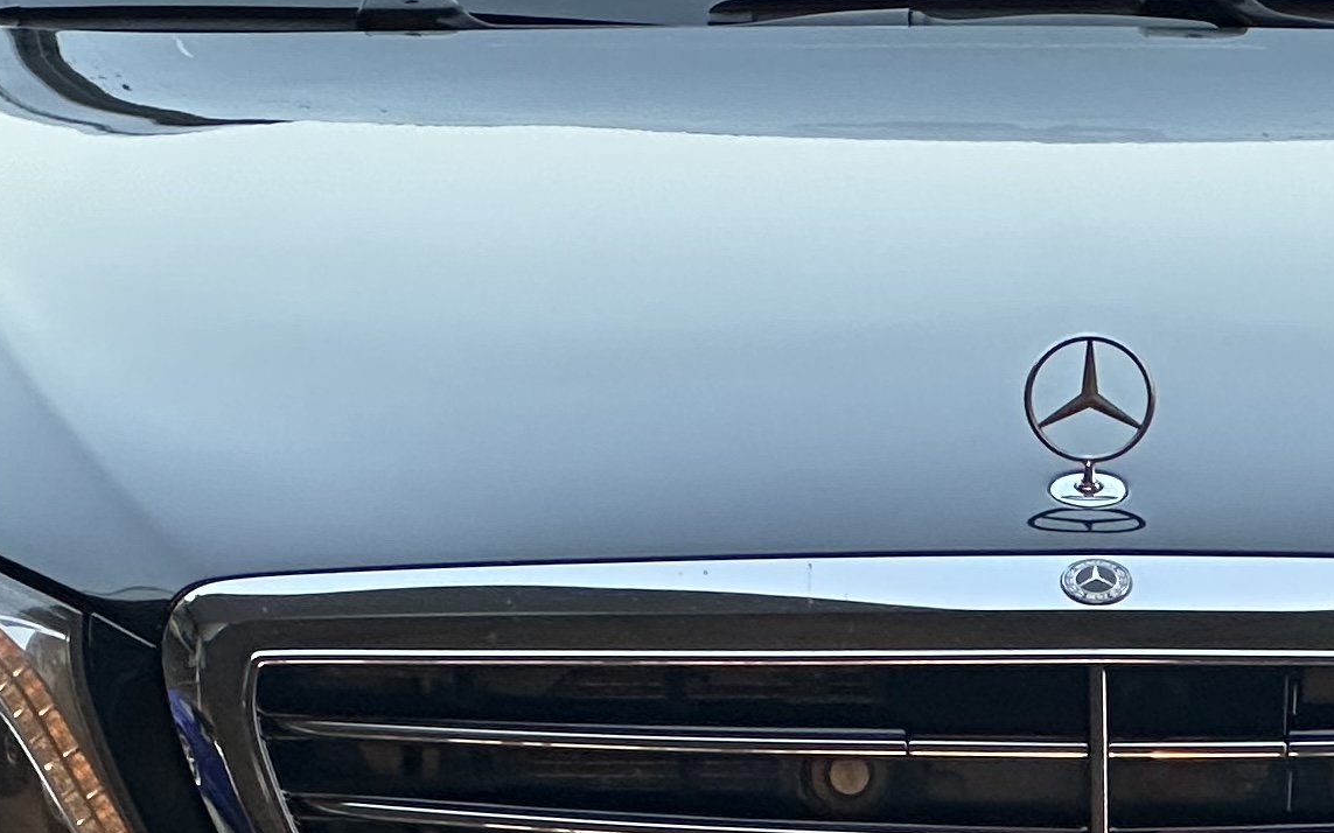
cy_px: 583
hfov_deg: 7.3
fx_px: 10469
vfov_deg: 4.6
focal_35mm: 288
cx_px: 983
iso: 125
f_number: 2.8
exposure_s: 1/99
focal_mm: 9
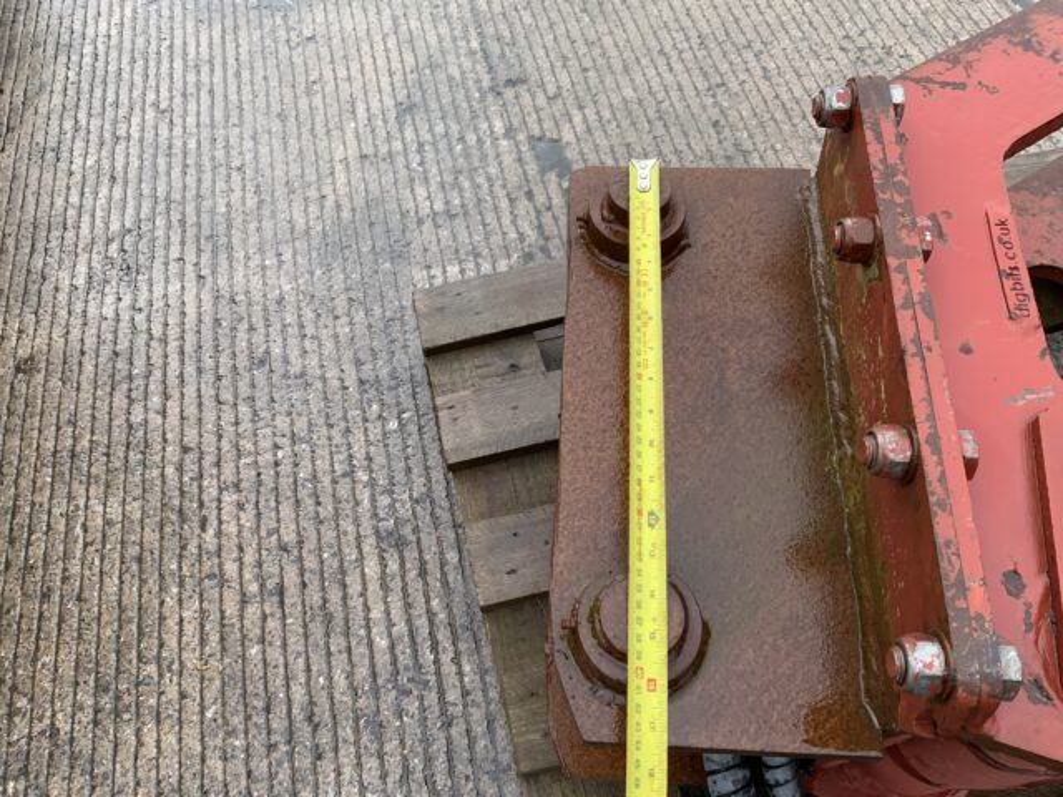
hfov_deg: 61.7
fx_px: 891
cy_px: 398
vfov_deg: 48.2
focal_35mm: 29
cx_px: 532
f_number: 1.8
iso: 16
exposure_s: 1/442
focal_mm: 3
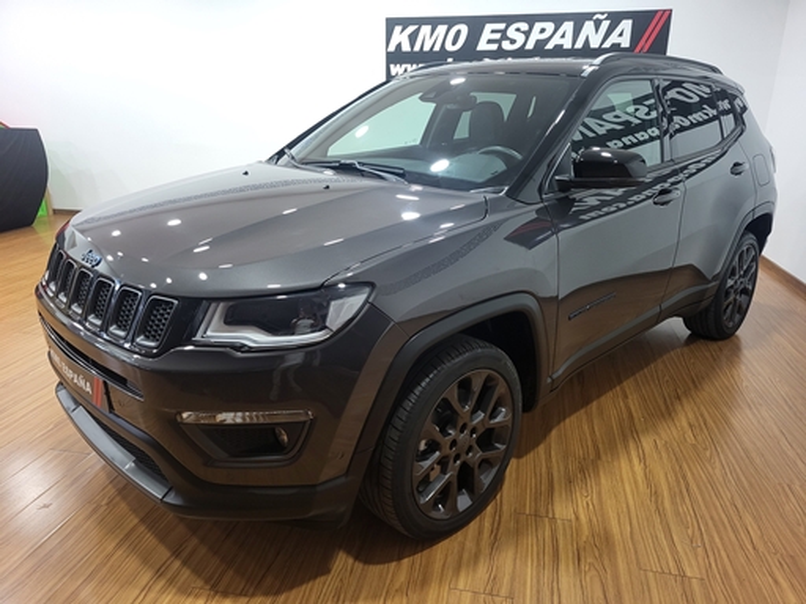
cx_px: 403
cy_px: 302
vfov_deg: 53.1
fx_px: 605
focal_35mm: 26
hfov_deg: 67.3
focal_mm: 5.4
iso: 320
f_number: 1.8
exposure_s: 1/50
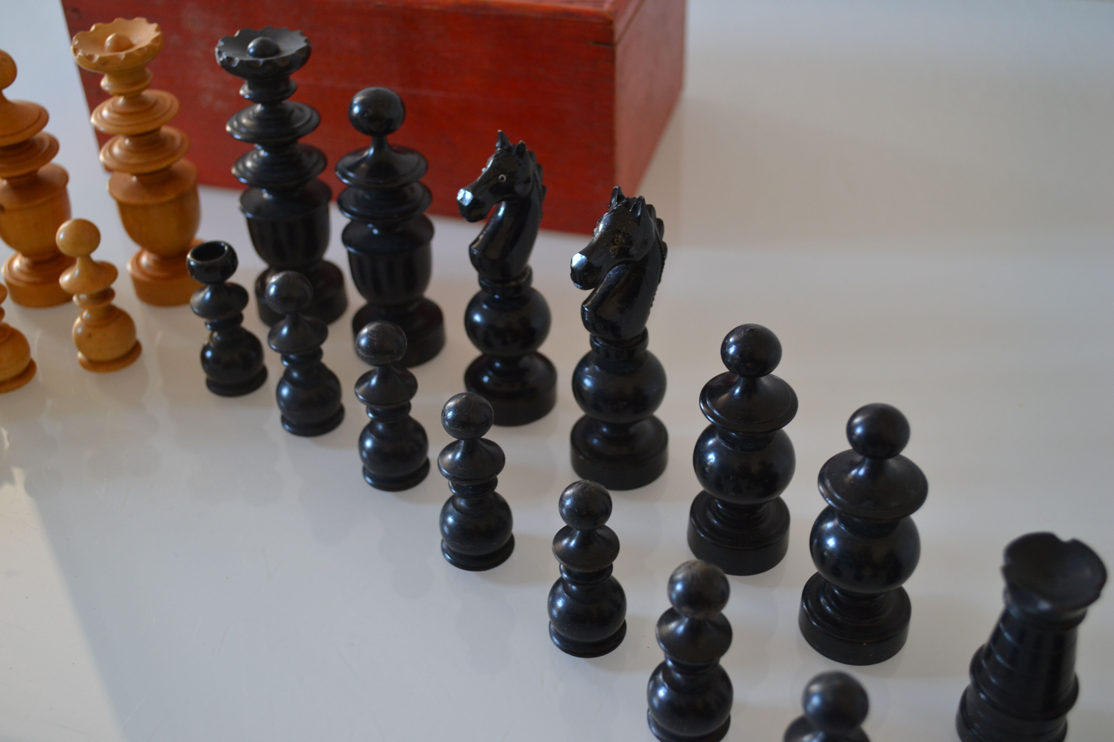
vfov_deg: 30.8
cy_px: 371
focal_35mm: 44
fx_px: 1346
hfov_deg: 45.0
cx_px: 557
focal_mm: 29
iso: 400
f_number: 4.5
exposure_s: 1/20
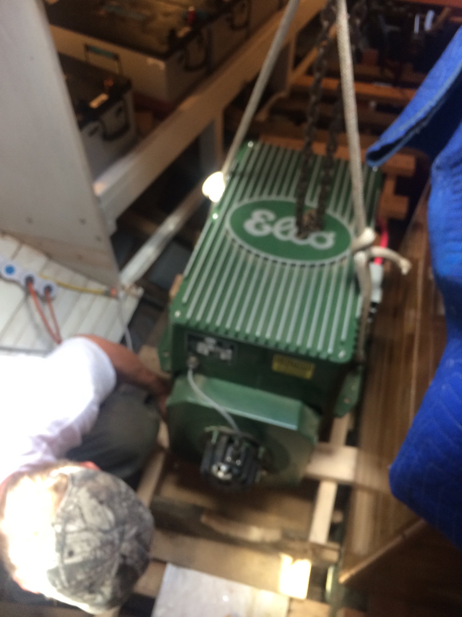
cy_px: 308
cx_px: 231
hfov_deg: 48.2
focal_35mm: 29
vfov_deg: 61.7
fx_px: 516
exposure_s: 1/30
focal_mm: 4.15
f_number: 2.2
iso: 40
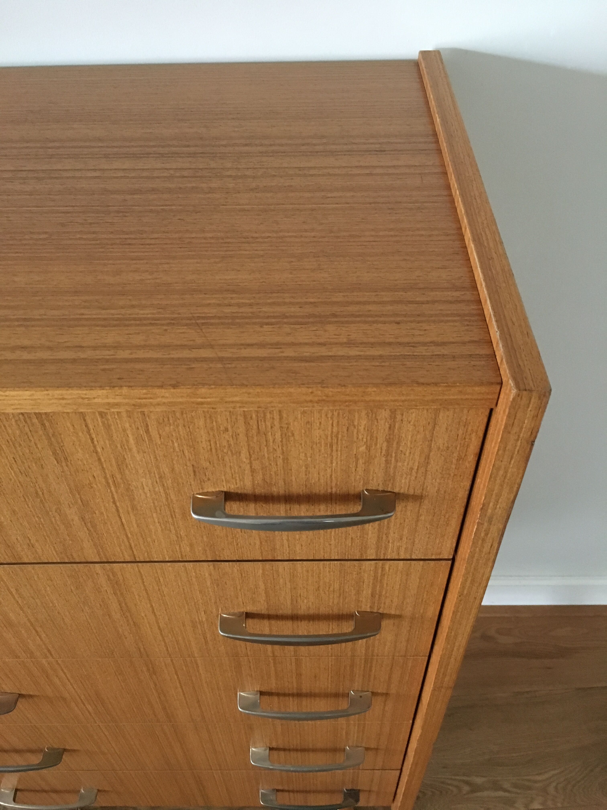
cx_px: 304
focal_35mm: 29
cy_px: 405
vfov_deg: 61.7
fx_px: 678
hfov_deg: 48.2
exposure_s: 1/17
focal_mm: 4.15
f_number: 2.2
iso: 250
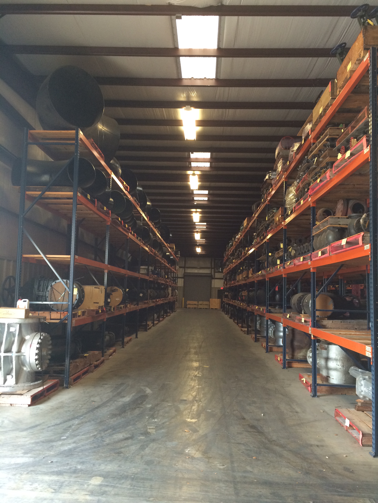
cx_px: 189
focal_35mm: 29
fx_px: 422
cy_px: 252
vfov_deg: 61.7
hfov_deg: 48.2
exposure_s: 1/30
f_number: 2.2
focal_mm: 4.15
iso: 125
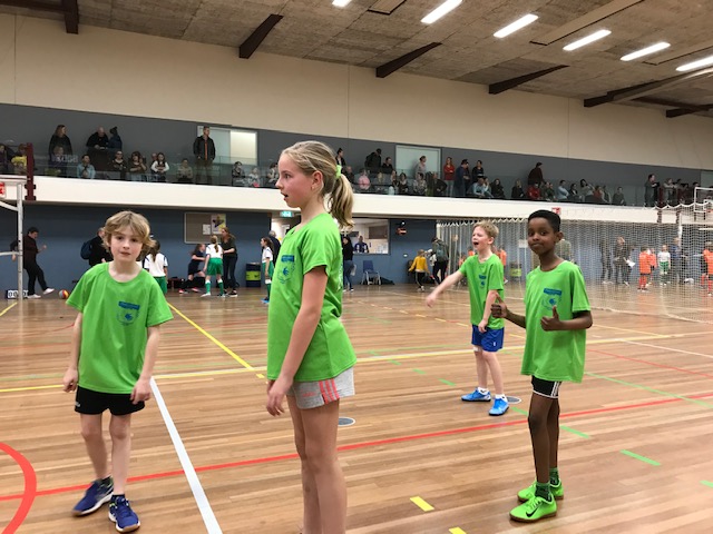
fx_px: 577
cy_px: 267
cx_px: 356
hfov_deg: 63.4
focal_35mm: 28
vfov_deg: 49.7
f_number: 1.8
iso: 50
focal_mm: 3.99
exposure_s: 1/17
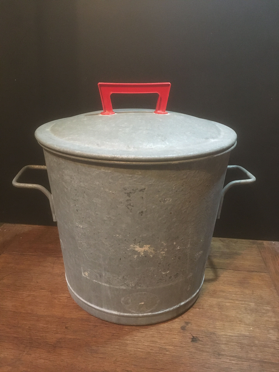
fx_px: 312
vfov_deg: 61.7
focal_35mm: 29
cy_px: 186
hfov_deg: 48.2
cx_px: 140
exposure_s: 1/17
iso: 250
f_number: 2.2
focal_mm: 4.15
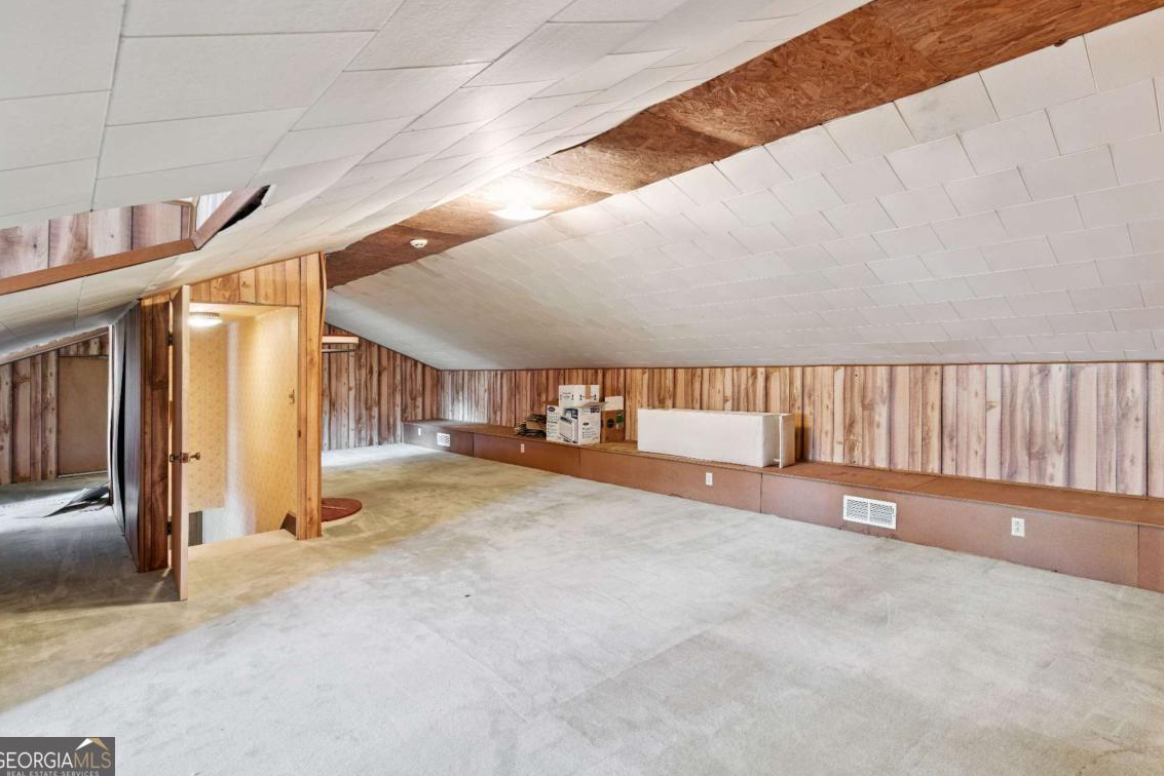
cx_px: 607
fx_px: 582
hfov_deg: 89.9
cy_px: 367
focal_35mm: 18
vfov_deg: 67.4
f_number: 8
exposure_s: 4
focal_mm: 17
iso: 250
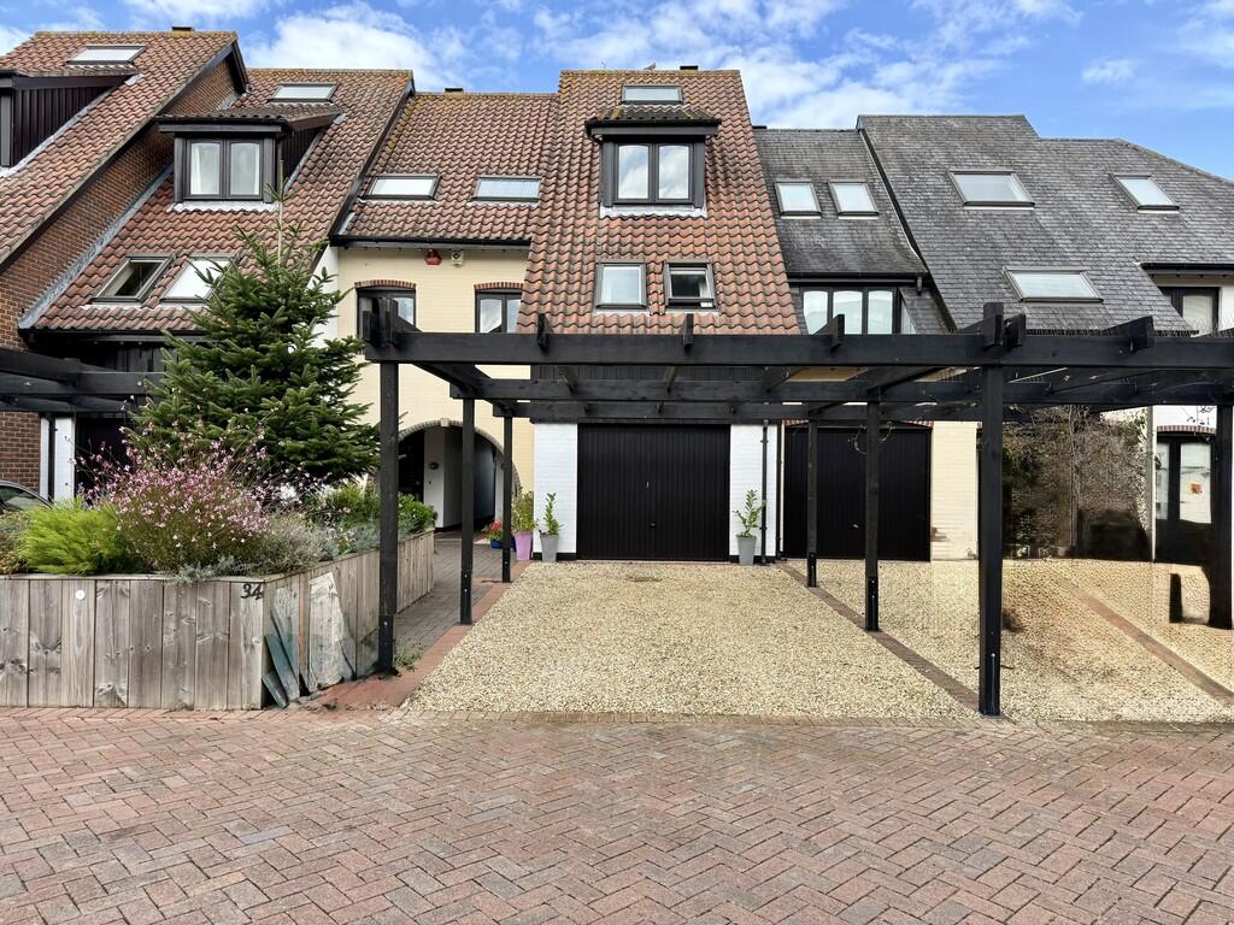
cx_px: 617
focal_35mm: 24
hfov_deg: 71.6
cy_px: 462
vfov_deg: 56.8
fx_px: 856
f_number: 1.78
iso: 100
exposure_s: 1/1385
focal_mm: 6.76
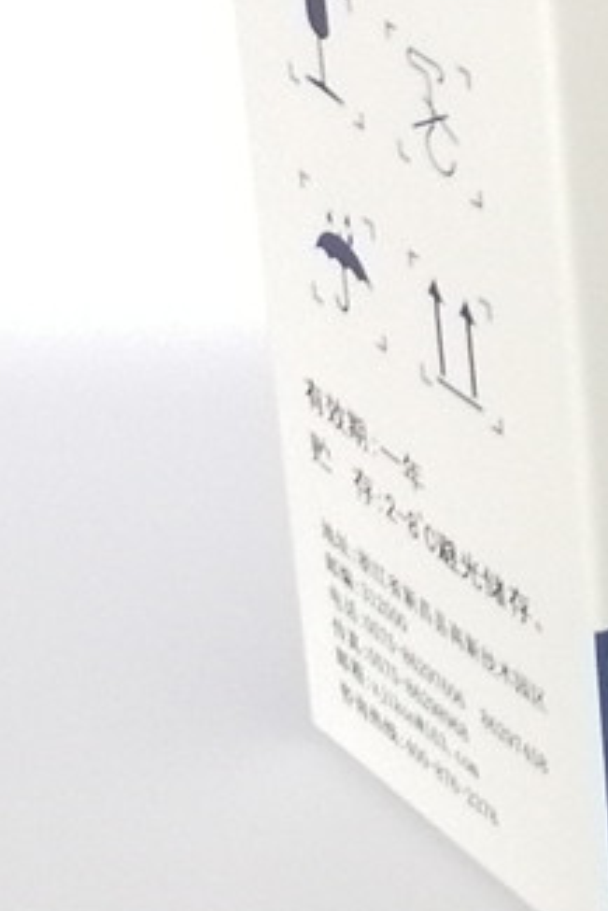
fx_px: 5263
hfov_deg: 6.4
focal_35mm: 208
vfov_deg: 9.8
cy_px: 121
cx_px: 1345
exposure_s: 1/50
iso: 80
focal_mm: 3.64
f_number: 1.8
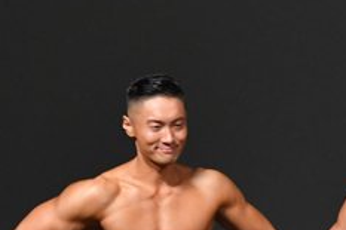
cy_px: 367
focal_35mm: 999
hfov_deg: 2.1
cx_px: 301
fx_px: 9594
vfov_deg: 1.4
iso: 4000
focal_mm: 200
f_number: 5.6
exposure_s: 1/400
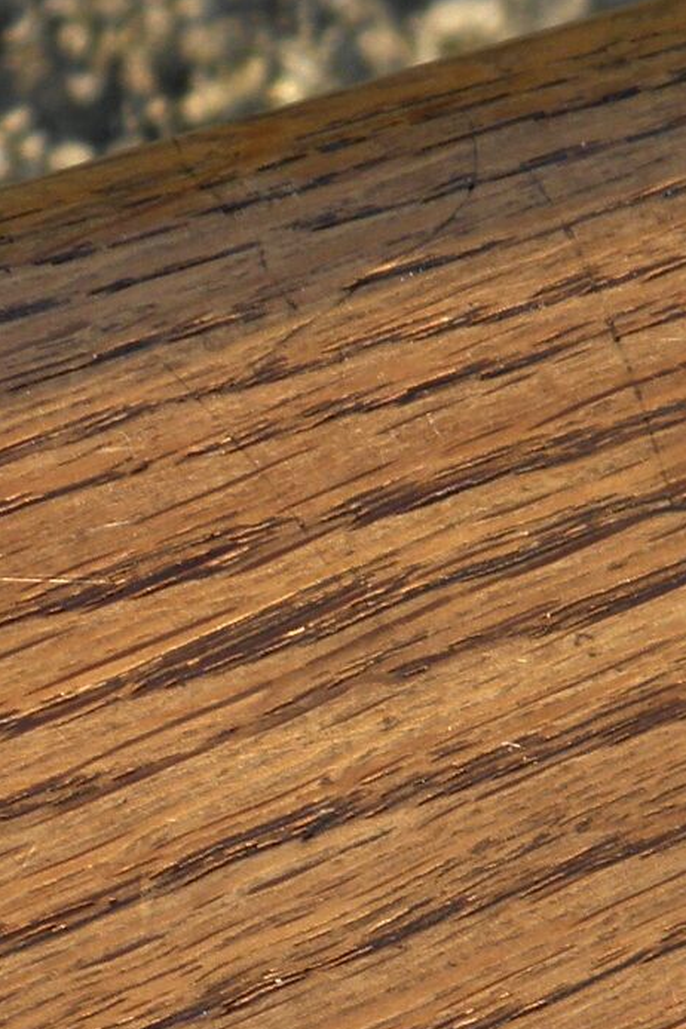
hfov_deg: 7.1
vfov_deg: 10.6
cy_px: 1111
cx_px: 567
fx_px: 5488
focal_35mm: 192
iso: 100
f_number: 4
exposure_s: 1/60
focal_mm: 9.1
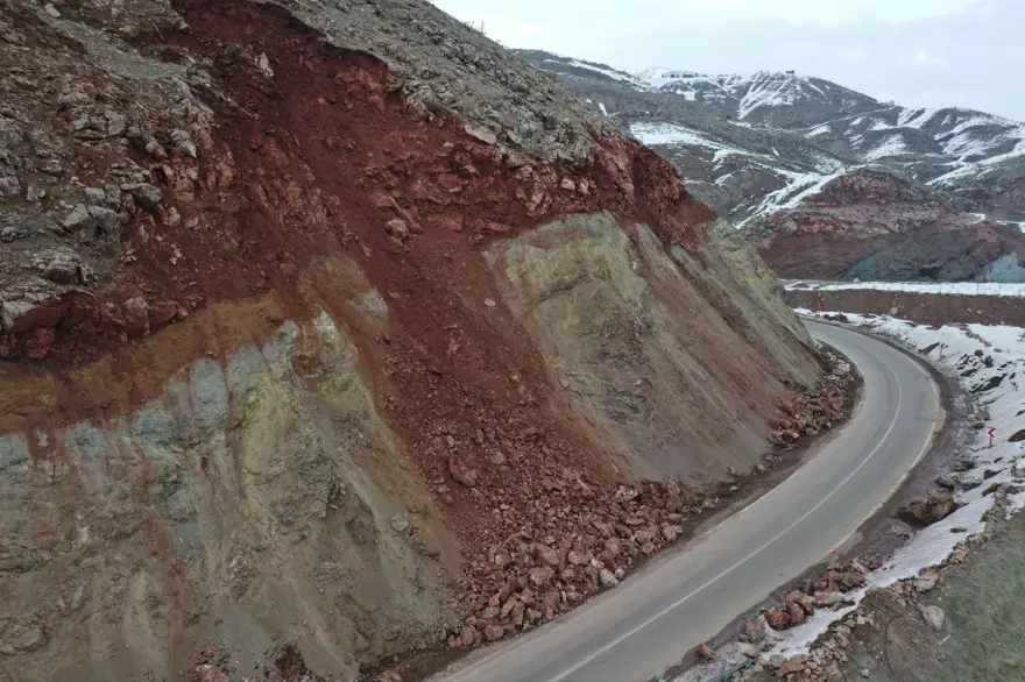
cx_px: 512
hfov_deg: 65.5
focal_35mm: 28
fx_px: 797
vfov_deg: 46.4
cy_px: 341
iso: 100
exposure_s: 1/60
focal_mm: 10.26
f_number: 5.6
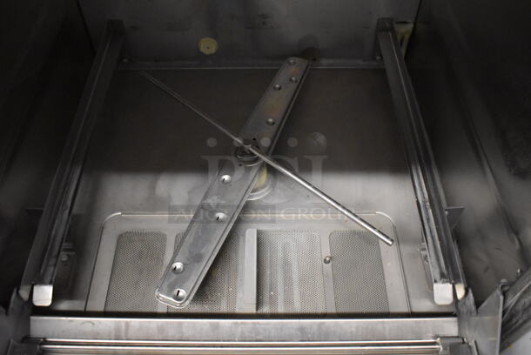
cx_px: 266
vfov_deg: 41.8
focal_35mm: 32
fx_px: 465
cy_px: 178
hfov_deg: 59.4
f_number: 3.8
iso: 5600
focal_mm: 21
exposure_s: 1/125
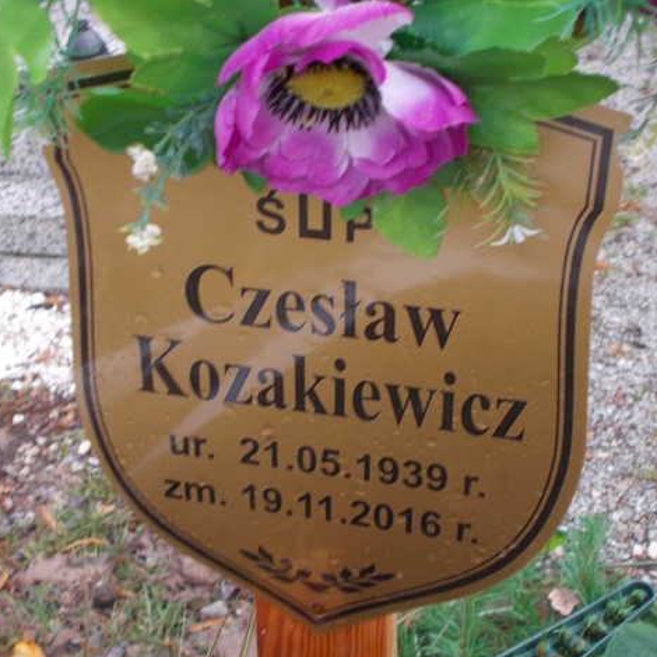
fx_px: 1138
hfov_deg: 32.2
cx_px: 326
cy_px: 334
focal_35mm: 53
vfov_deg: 32.2
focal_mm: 7.9
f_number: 4.2
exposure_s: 1/50
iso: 80
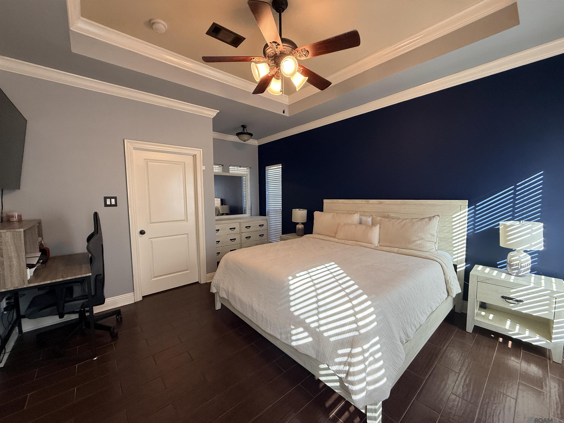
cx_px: 282
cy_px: 212
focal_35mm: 14
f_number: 2.2
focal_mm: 2.22
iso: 250
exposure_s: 1/120
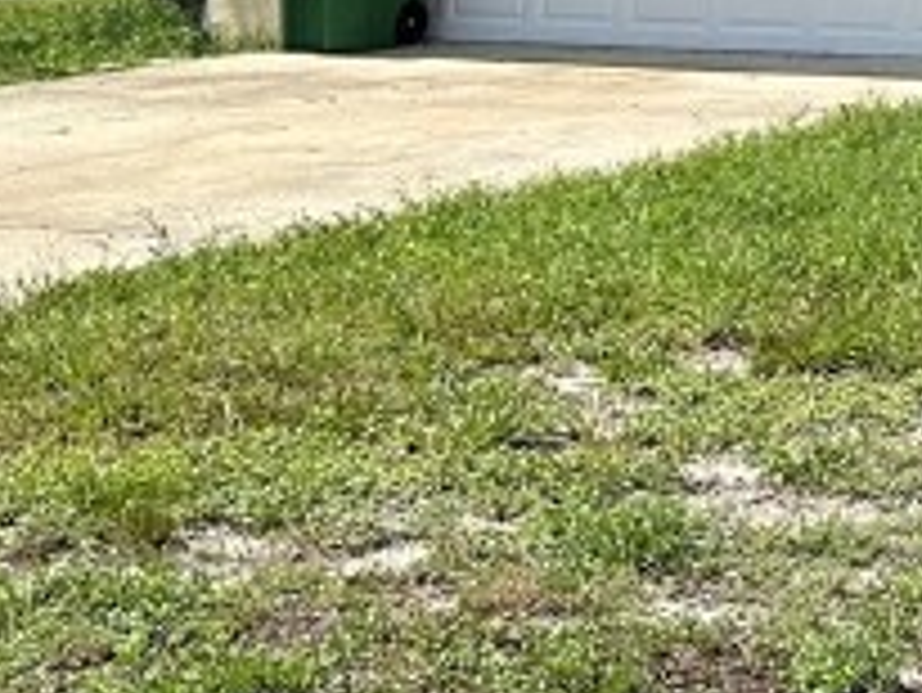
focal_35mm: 120
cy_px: -706
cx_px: 1907
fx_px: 3198
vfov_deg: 11.2
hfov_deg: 13.7
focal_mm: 6.86
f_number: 1.78
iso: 80
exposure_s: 1/4545
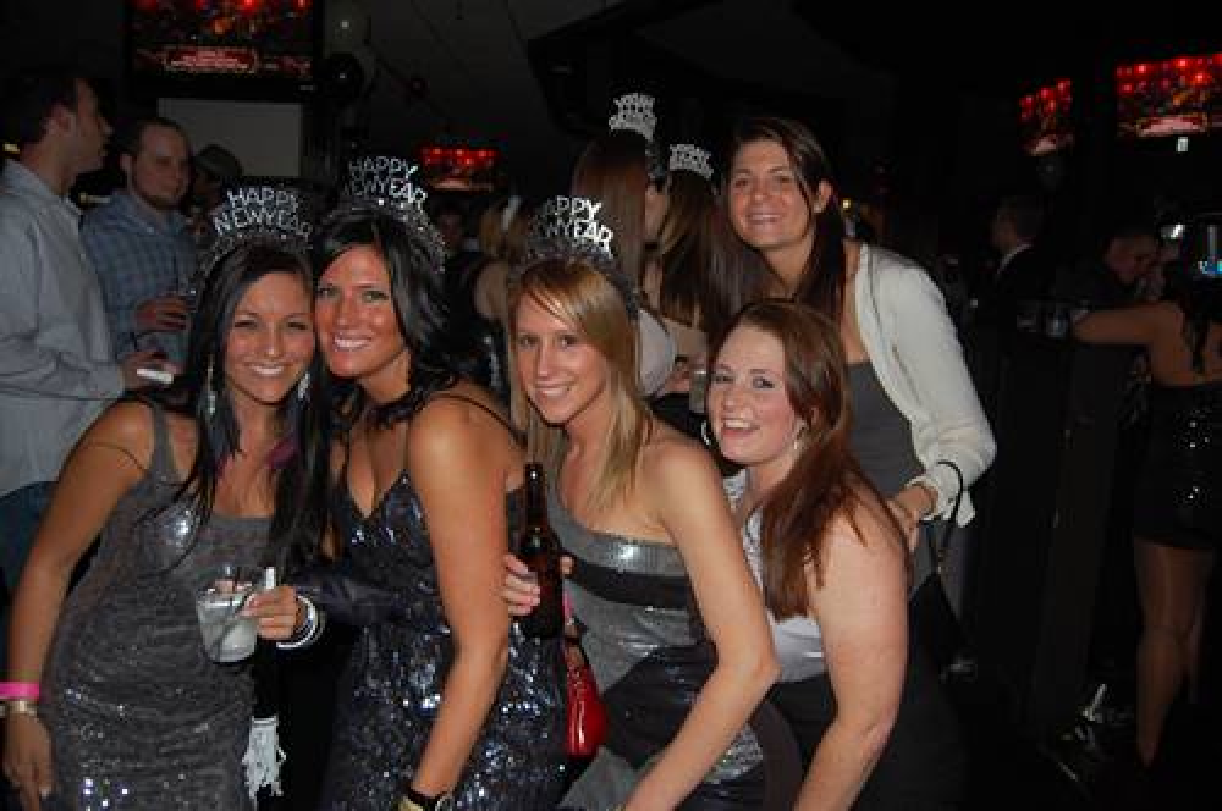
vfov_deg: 47.8
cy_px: 406
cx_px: 611
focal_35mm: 27
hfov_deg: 67.4
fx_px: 915
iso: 400
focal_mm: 18
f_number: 3.5
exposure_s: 1/60
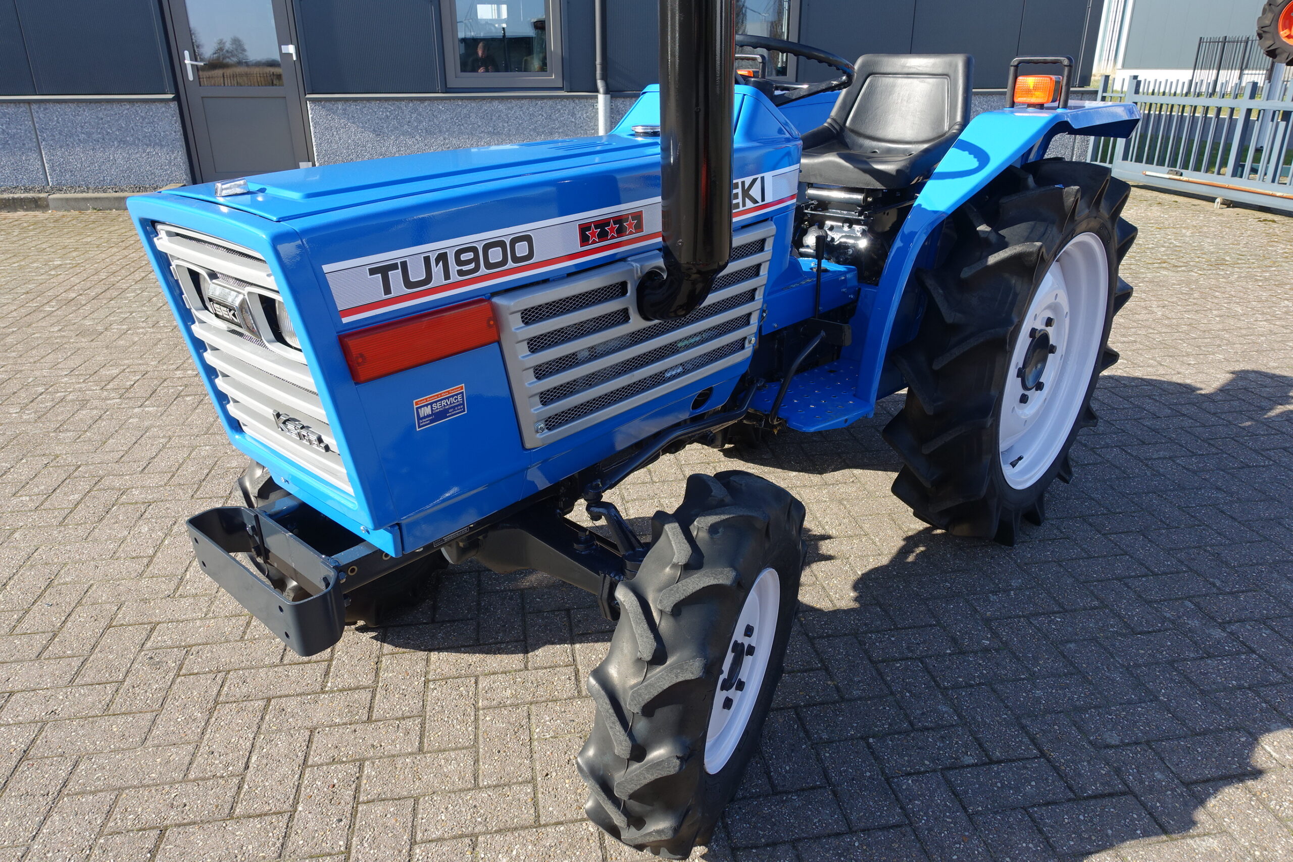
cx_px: 646
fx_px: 862
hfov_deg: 73.7
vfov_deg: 53.1
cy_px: 431
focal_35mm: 24
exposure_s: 1/160
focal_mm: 8.8
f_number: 5.6
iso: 125
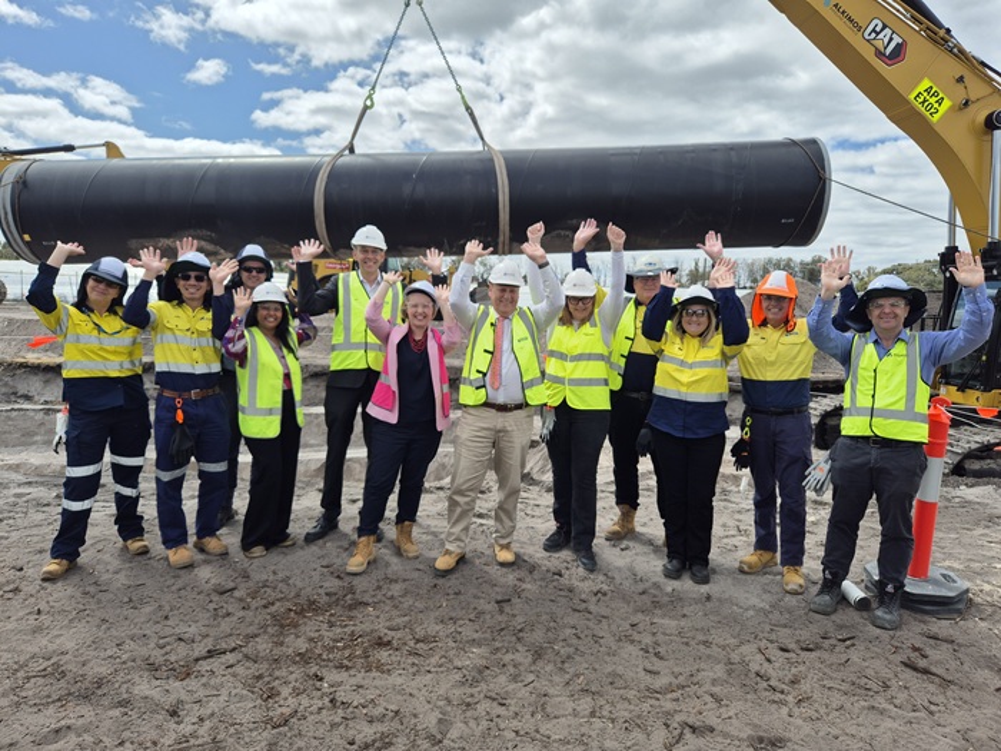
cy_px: 376
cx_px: 500
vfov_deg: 58.9
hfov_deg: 73.9
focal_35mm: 23
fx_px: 665
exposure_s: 1/2120
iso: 25
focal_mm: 5.4
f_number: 1.8
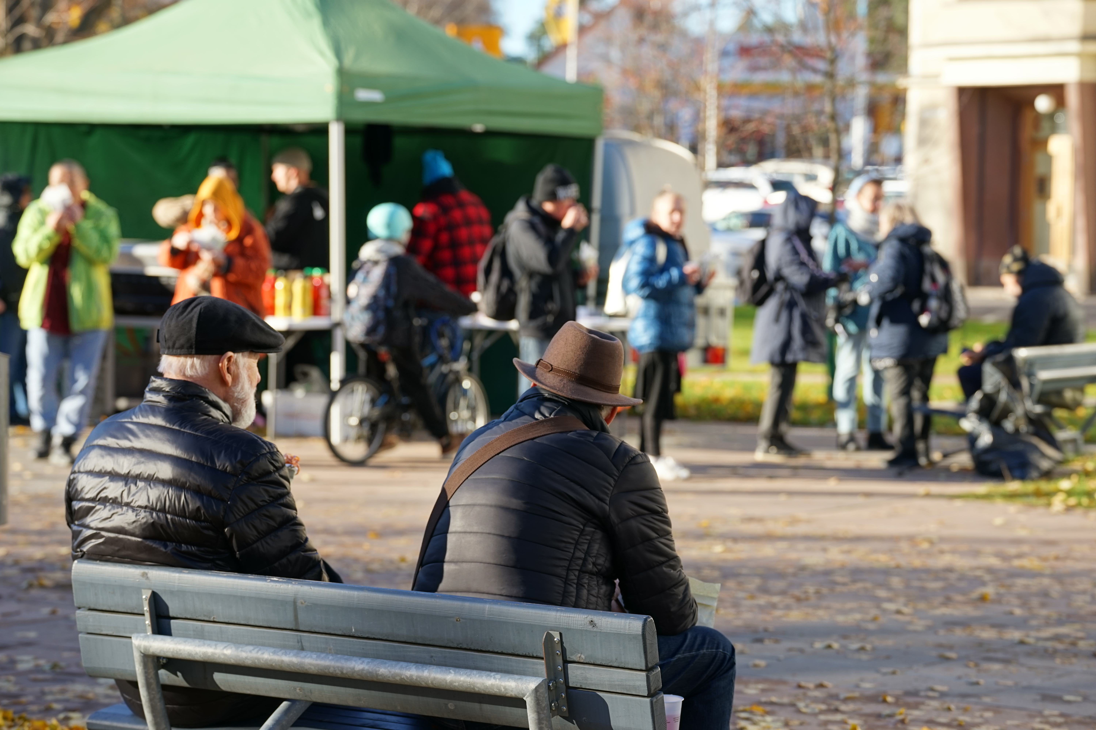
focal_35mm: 111
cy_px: 365
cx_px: 548
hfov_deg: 18.4
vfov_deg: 12.3
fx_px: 3379
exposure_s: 1/160
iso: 100
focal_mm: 111
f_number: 5
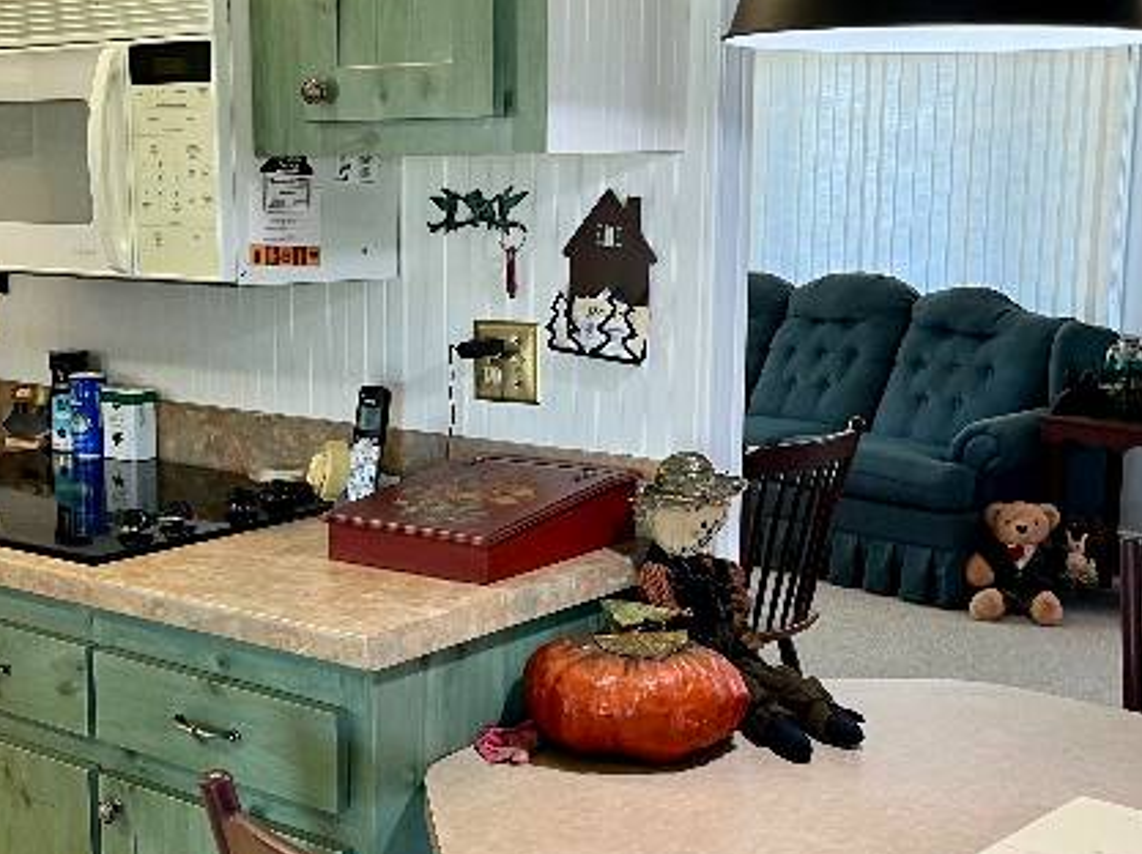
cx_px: 386
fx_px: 1747
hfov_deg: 35.9
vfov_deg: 27.5
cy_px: 453
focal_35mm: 53
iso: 80
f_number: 1.6
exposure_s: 1/60
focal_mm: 5.1
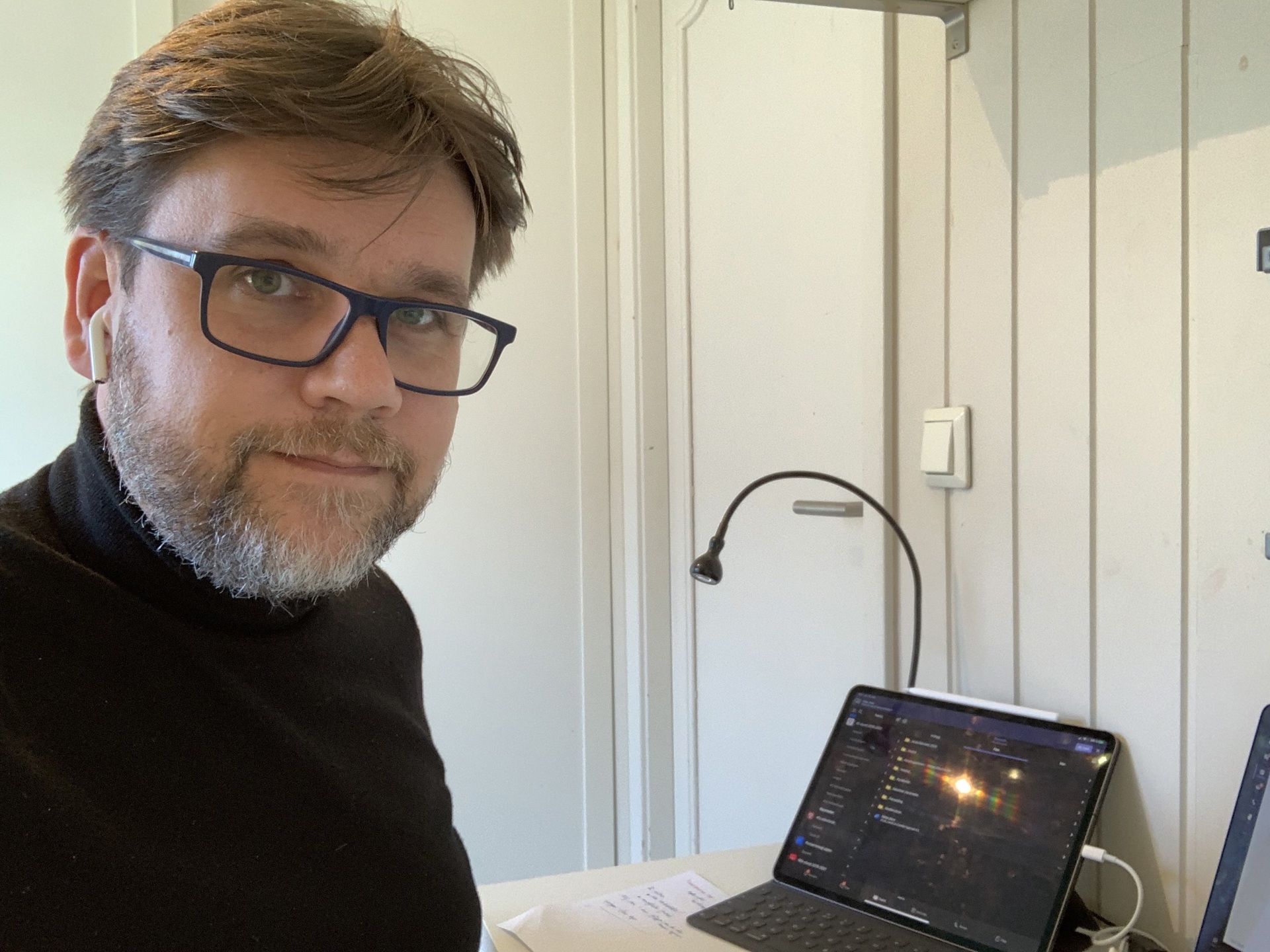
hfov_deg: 56.8
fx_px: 1174
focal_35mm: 32
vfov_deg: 44.2
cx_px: 635
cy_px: 476
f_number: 2.2
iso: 125
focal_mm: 2.87
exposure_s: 1/50
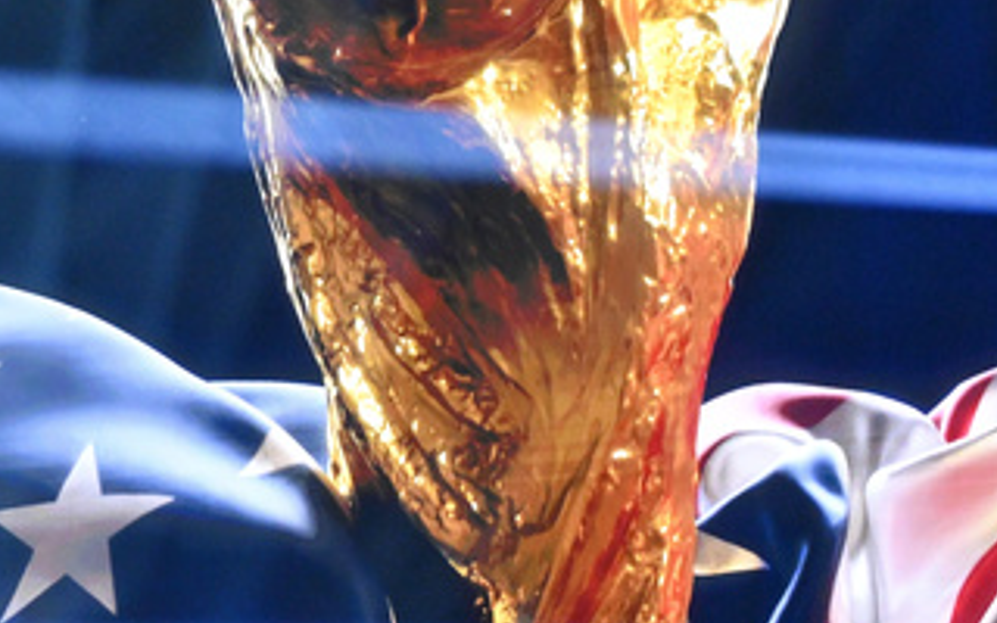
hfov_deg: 8.6
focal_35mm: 241
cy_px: 537
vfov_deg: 5.4
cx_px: -383
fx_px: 6548
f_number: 4
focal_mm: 74
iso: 3200
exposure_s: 1/200
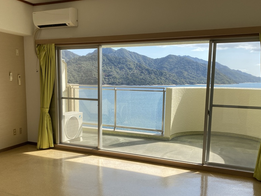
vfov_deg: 41.5
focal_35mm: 34
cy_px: 120
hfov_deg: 53.9
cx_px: 124
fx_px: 256
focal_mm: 4.25
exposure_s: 1/973
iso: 32
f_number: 1.8
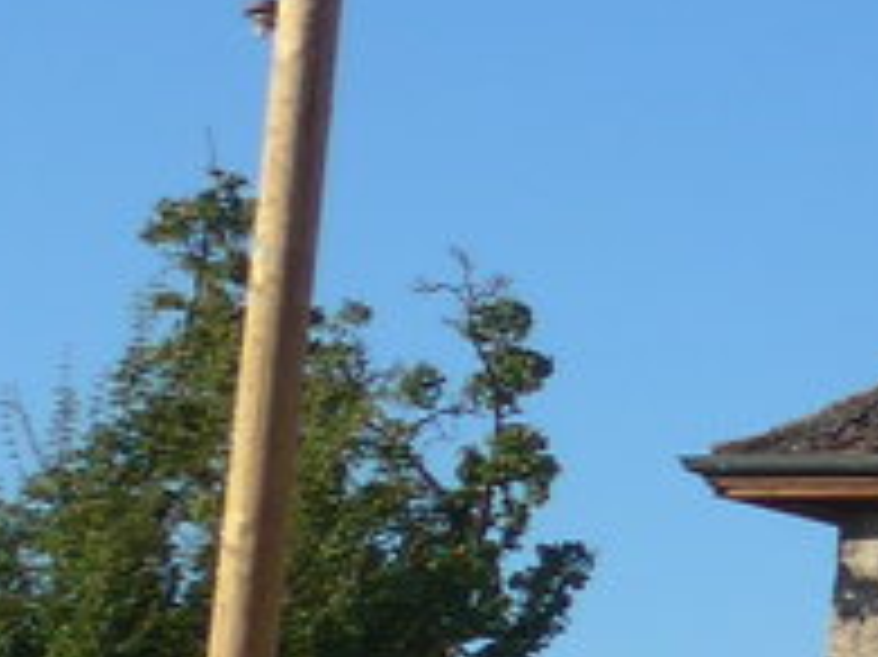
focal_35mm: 271
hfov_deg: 6.9
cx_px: 2206
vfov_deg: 5.5
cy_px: -81
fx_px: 6869
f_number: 2.8
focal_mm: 9
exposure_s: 1/1300
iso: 80
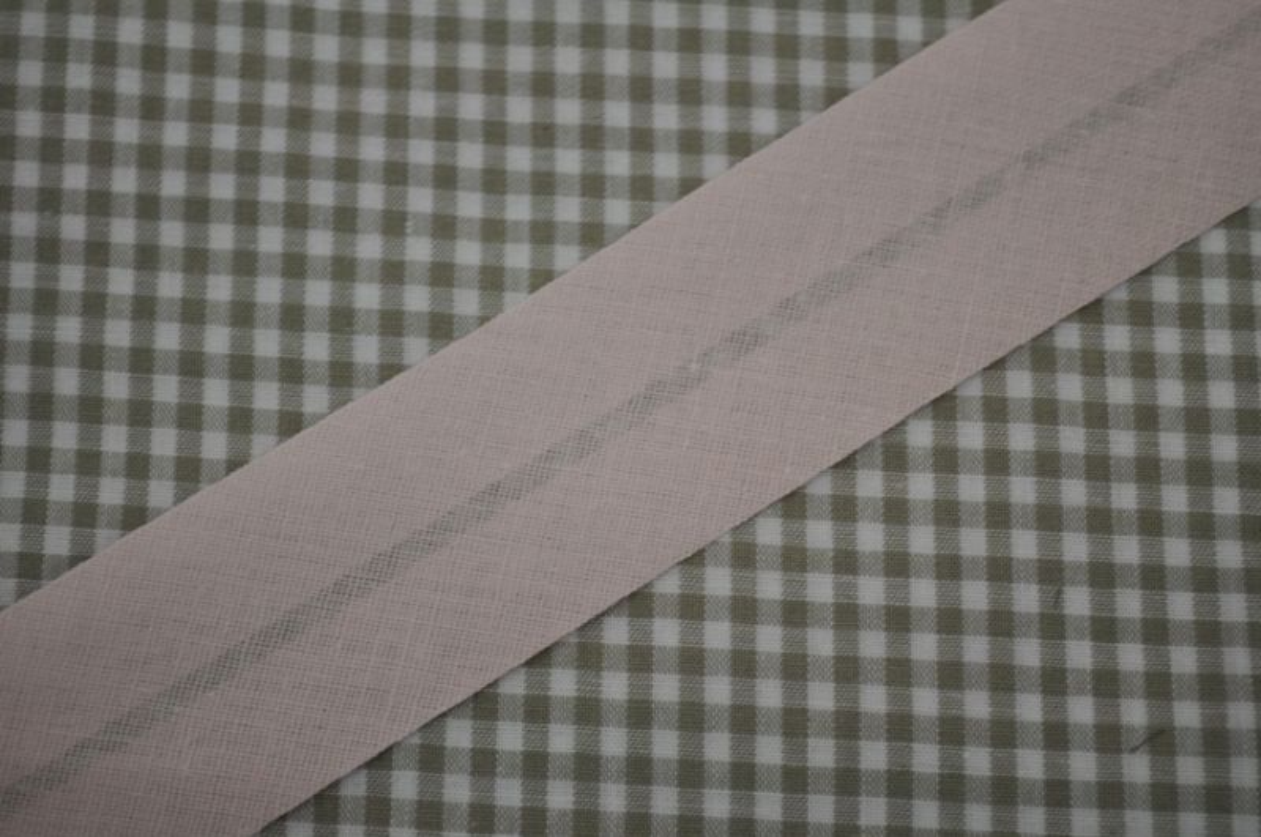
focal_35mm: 68
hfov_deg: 29.9
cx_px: 630
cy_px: 418
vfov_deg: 20.1
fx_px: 2361
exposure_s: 1/80
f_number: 5.3
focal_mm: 45
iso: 400
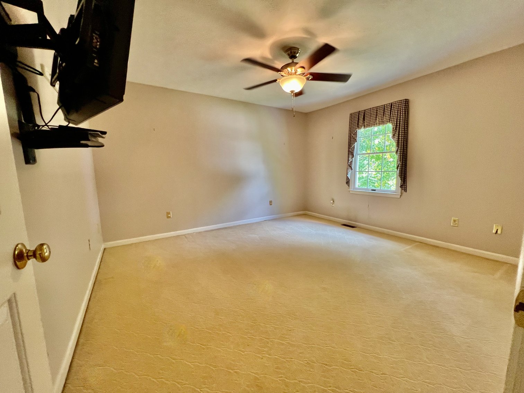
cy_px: 196
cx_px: 262
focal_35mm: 13
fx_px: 197
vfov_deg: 89.9
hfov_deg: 106.2
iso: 250
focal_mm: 1.57
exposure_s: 1/120
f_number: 1.8
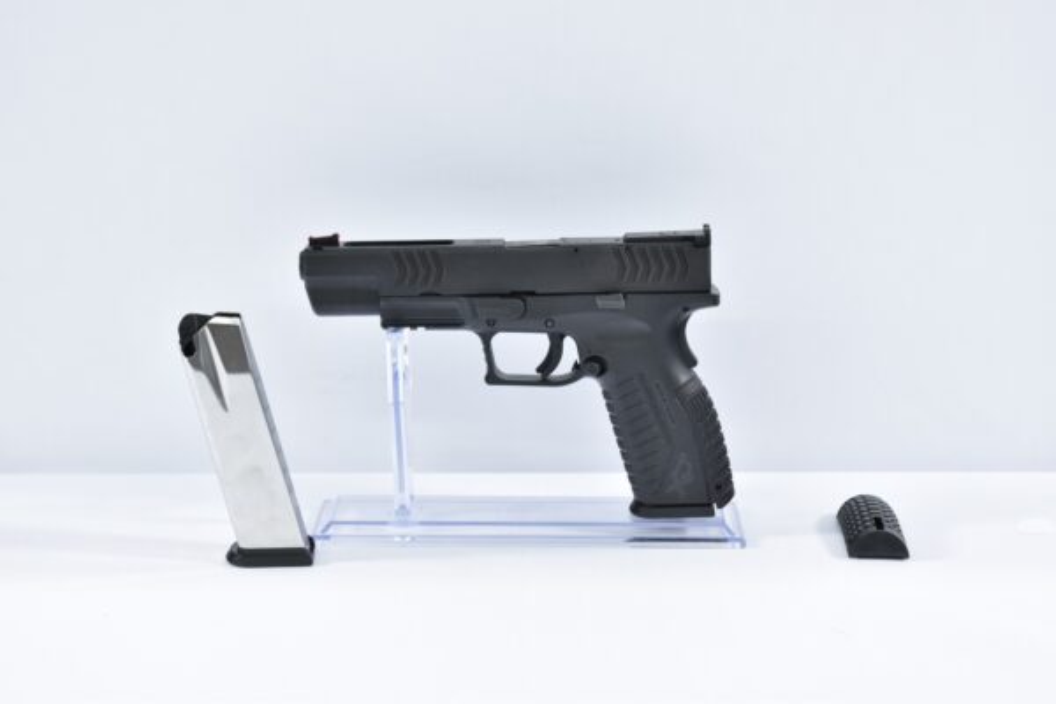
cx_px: 528
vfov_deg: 18.2
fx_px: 2200
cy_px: 352
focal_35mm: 75
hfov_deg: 27.0
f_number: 5.6
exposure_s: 1/20
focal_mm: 50
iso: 640
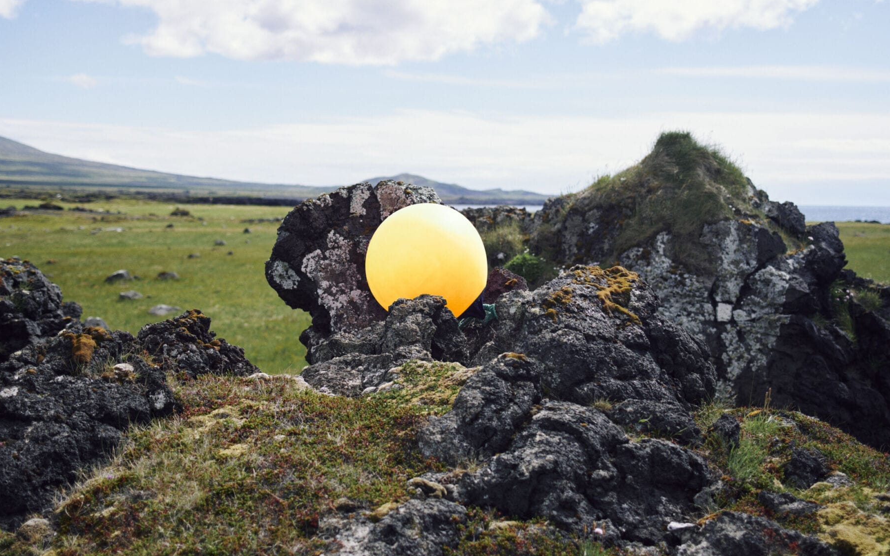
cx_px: 444
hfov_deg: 43.5
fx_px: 1116
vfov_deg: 28.0
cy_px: 280
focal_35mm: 46
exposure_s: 1/2000
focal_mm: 45
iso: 100
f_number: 2.8
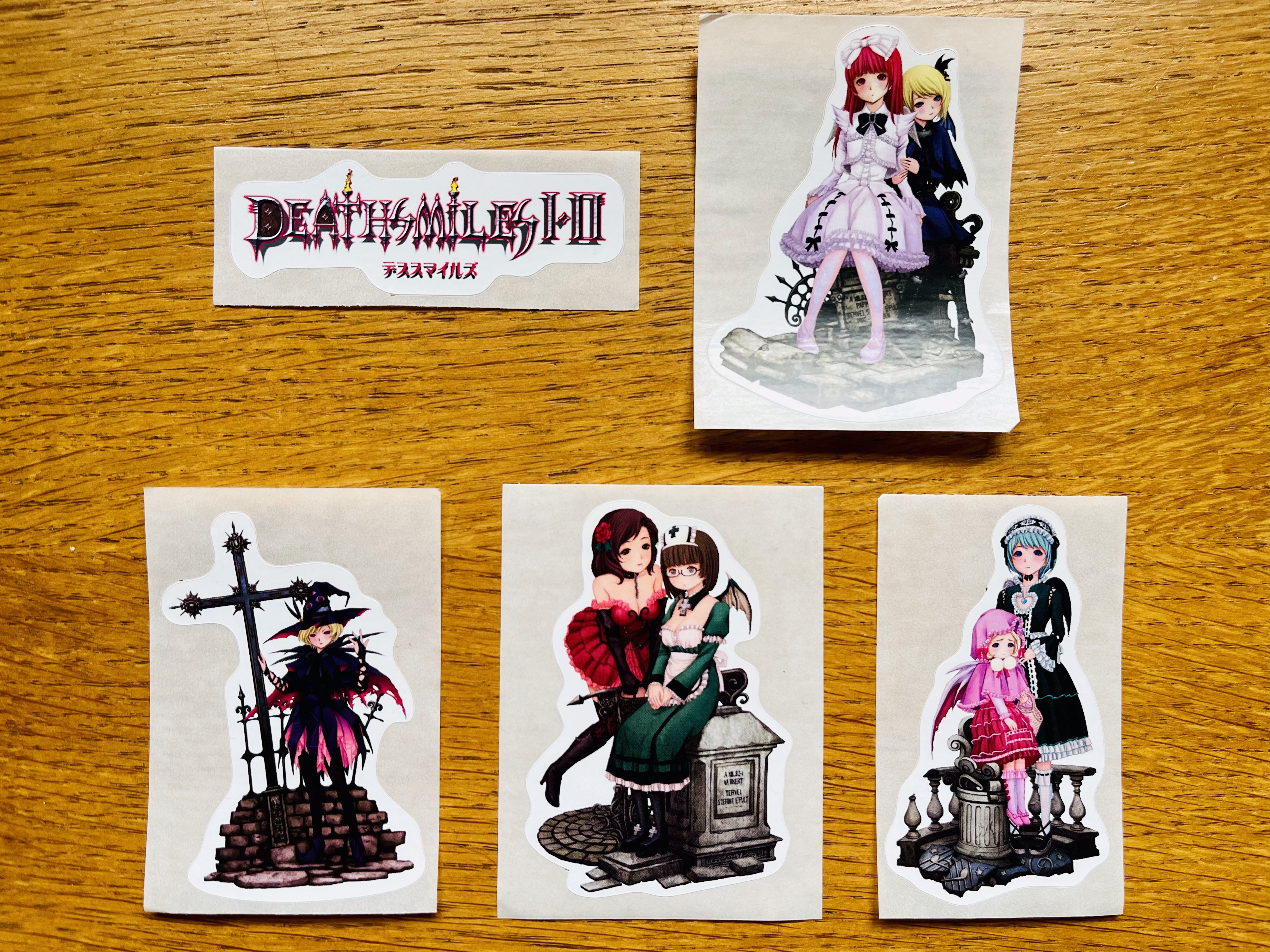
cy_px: 476
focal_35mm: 26
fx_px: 954
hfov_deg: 67.3
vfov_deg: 53.1
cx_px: 635
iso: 80
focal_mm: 5.1
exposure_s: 1/121
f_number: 1.6
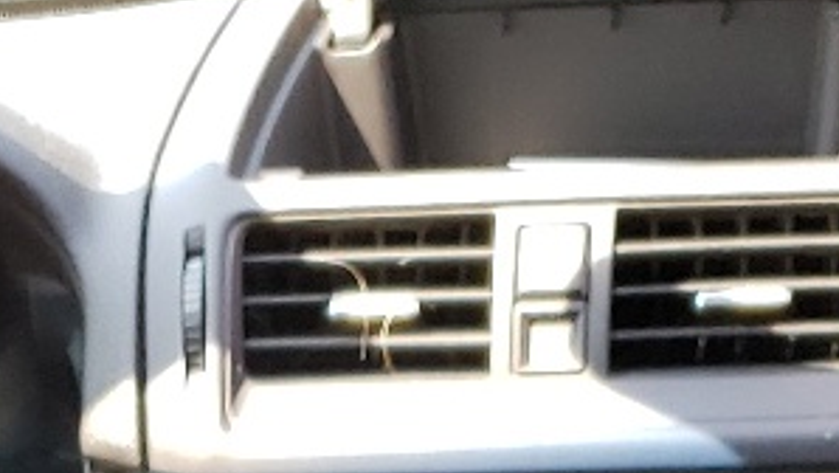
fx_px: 3383
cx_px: 239
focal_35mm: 152
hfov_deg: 14.1
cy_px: 1619
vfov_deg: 6.9
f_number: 1.5
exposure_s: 1/120
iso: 60
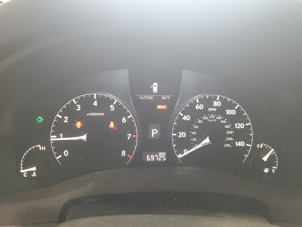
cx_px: 151
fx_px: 227
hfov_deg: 67.3
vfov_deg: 53.1
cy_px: 114
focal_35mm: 26
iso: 233
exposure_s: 1/60.2
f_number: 1.5
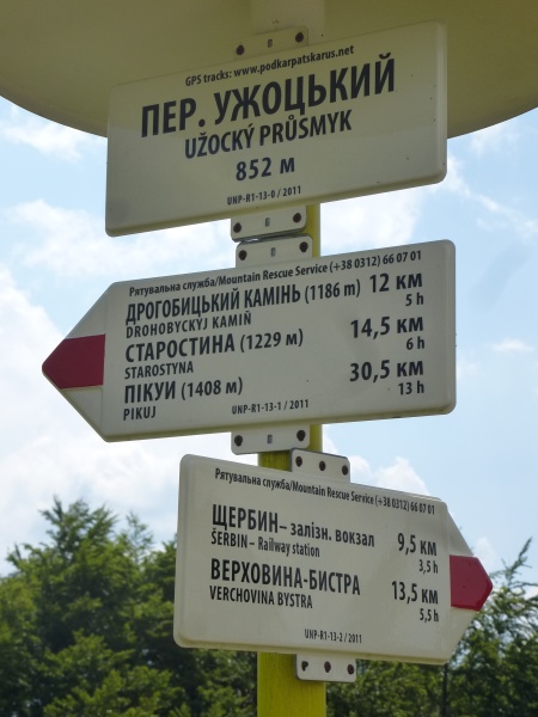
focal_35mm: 89
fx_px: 1844
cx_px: 269
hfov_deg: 16.6
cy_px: 358
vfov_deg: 22.0
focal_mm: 16
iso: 160
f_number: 4.9
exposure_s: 1/1000
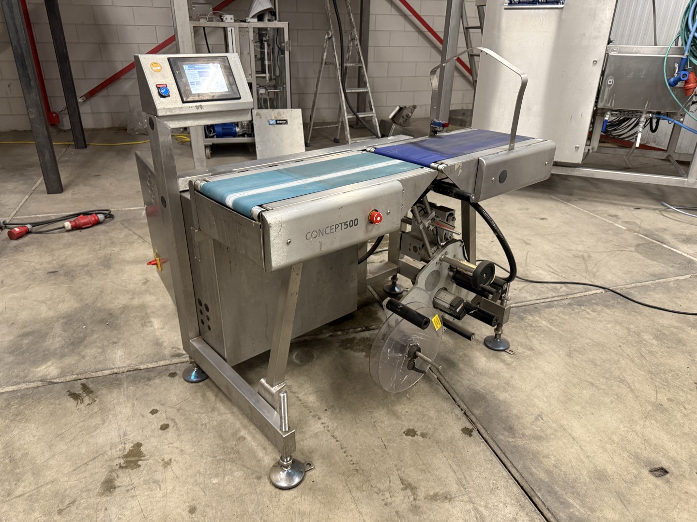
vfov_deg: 56.8
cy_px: 261
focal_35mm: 24
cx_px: 348
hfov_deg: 71.6
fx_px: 483
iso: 400
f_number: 1.78
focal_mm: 6.76
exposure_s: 1/50
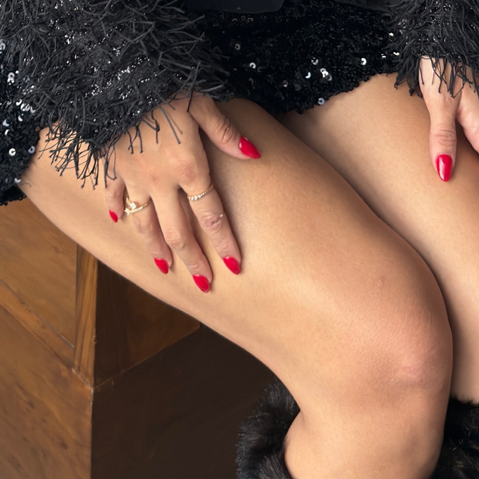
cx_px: 210
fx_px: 1378
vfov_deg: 17.4
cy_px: -271
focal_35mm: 88
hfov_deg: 19.7
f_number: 1.78
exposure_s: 1/558
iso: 80
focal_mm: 6.76
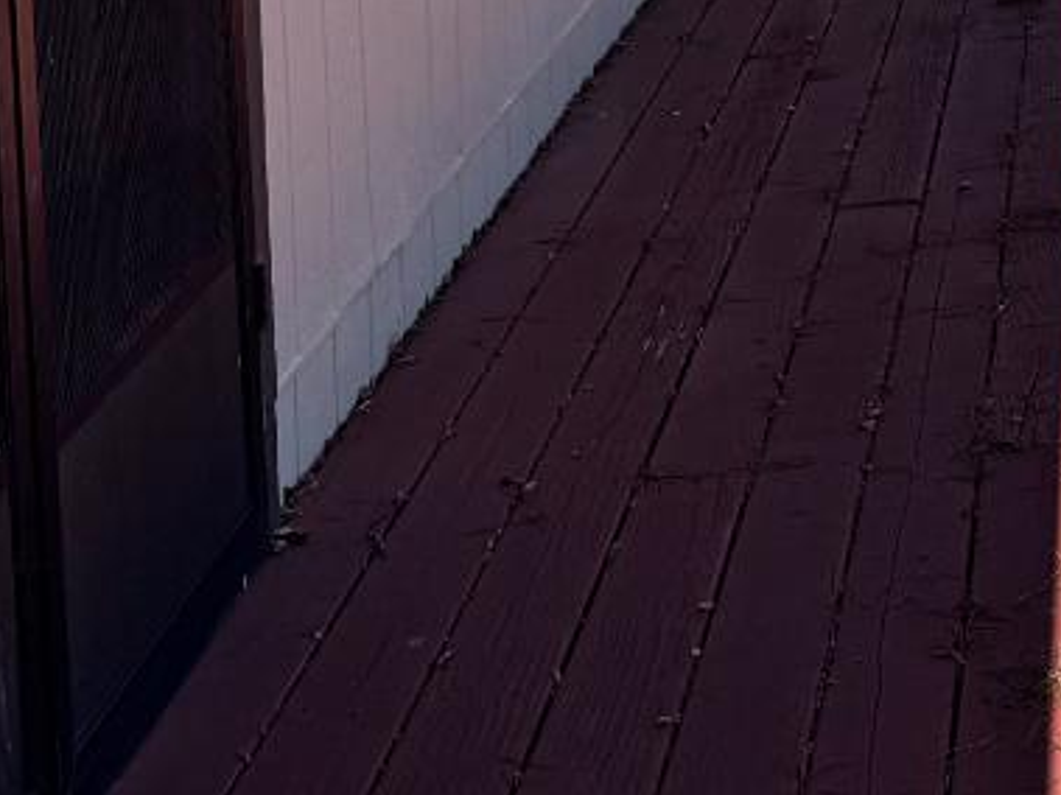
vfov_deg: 14.0
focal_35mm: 95
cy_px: -584
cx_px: 1484
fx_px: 2911
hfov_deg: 18.7
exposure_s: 1/4608
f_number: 1.78
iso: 80
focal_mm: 6.76
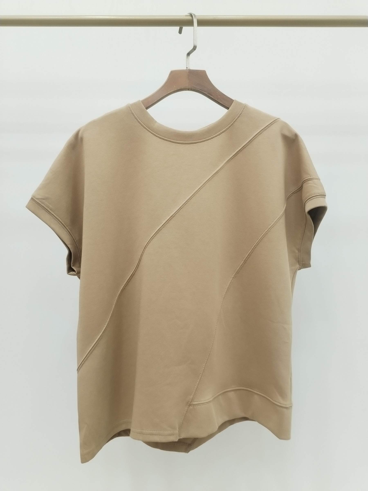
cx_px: 184
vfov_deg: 61.7
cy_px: 246
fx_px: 411
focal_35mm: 29
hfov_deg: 48.2
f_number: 1.8
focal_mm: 4.75
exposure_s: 1/60
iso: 203
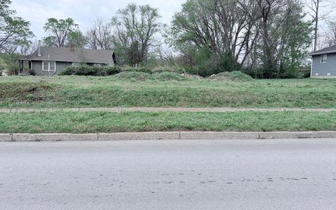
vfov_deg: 47.4
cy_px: 88
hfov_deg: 70.4
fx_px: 238
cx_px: 167
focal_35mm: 26
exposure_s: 1/1156
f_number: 1.78
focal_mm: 6.76
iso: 100
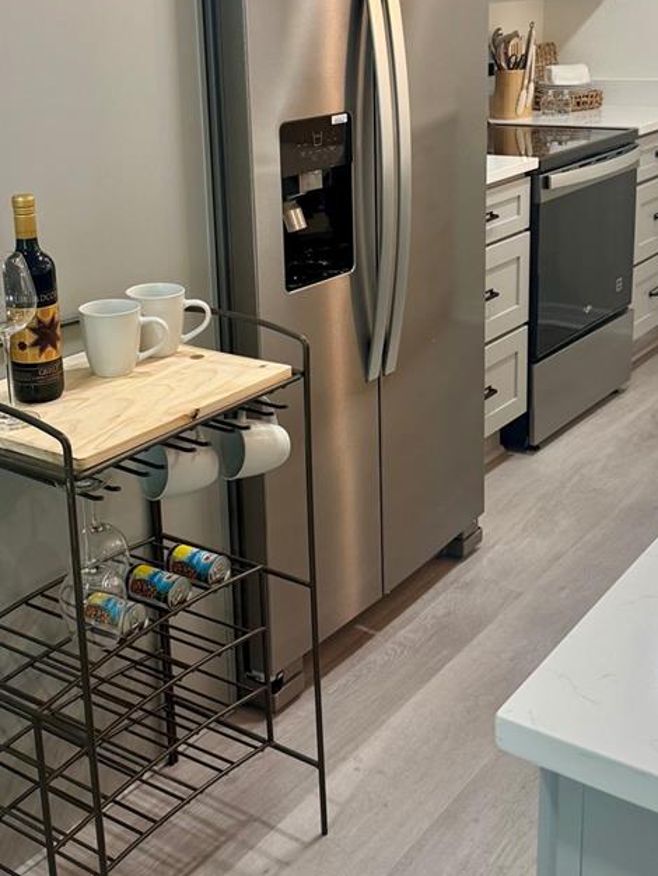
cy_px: 288
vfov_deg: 40.7
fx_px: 1165
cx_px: 294
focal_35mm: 46
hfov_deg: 31.5
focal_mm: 6.76
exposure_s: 1/120
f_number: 1.78
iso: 160
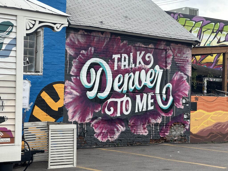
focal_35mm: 77
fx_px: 507
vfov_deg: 19.1
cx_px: 114
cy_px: 86
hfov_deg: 25.3
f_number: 2.8
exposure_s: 1/184
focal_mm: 9
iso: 32
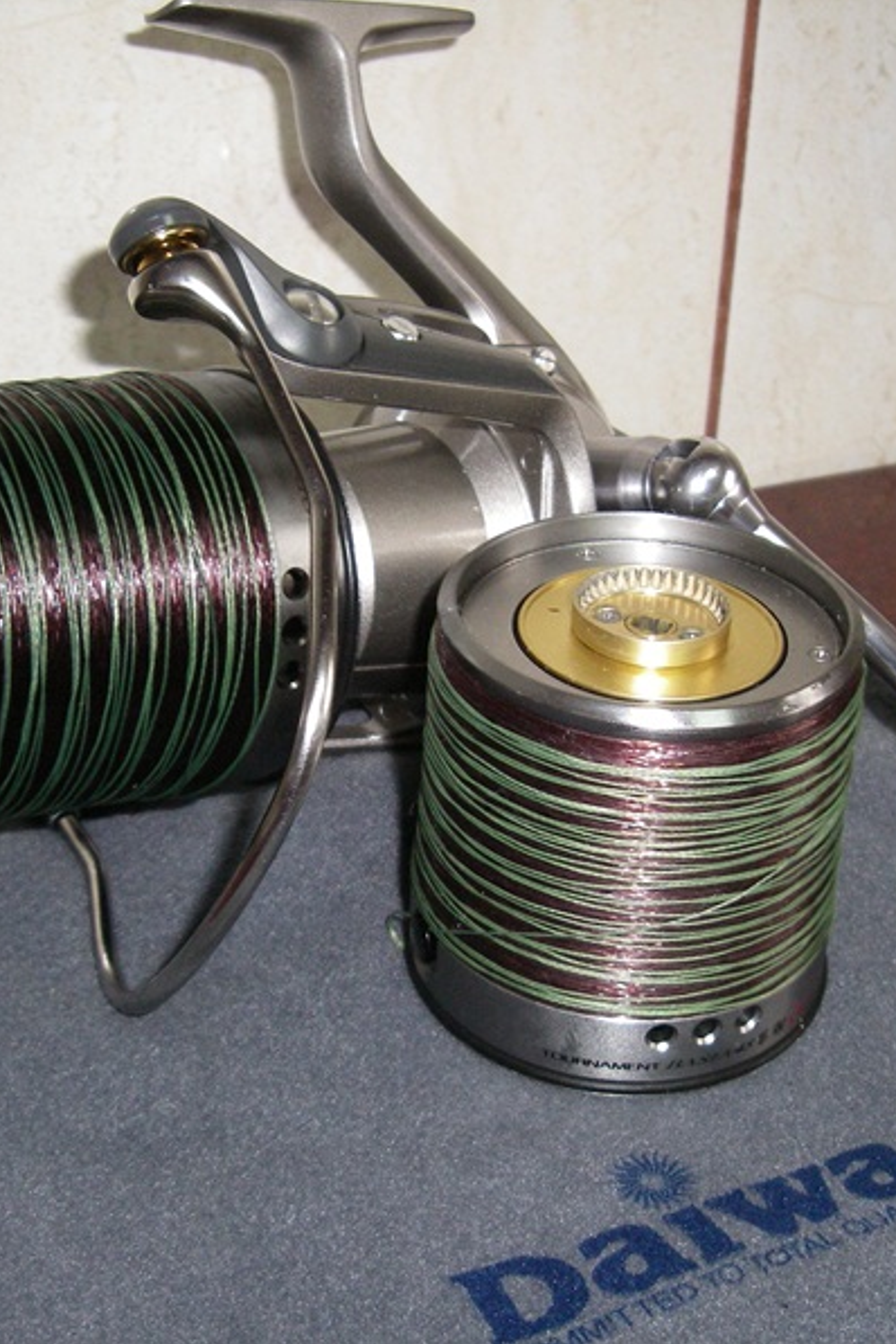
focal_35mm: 53
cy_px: 673
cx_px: 453
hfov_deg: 25.5
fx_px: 1979
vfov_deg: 37.5
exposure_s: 1/50
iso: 250
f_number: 2.7
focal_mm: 6.2
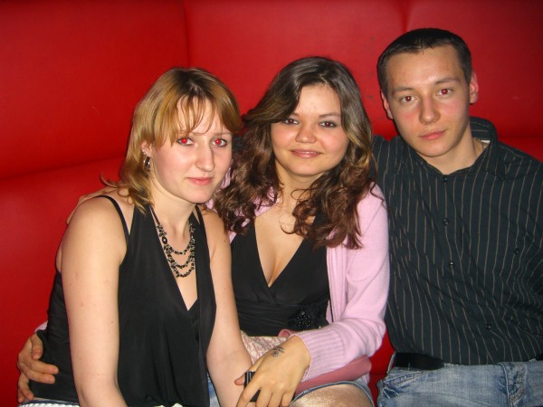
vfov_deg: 37.7
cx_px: 272
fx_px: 596
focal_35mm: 38
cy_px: 204
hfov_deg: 49.0
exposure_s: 1/60
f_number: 2.8
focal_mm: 7.9
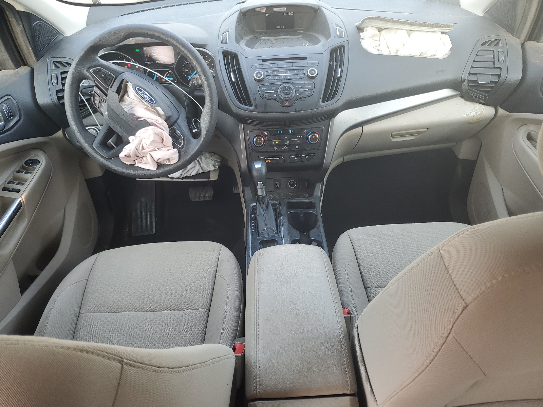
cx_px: 272
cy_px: 204
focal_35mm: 26
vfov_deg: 53.1
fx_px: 408
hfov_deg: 67.3
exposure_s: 1/120
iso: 52
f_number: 1.5
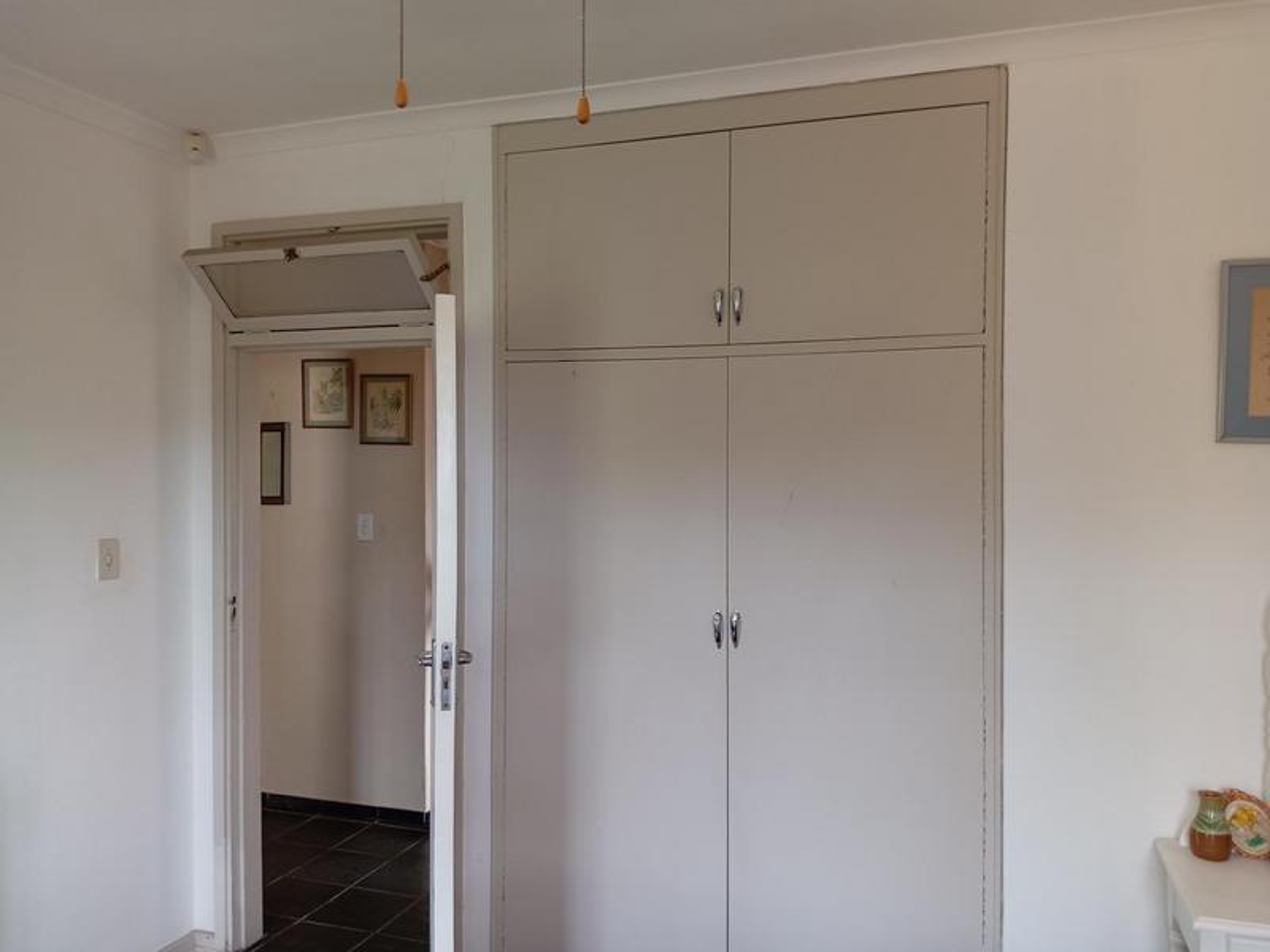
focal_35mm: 27
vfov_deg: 51.4
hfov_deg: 65.3
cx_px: 635
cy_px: 476
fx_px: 991
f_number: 1.8
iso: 267
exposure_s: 1/25
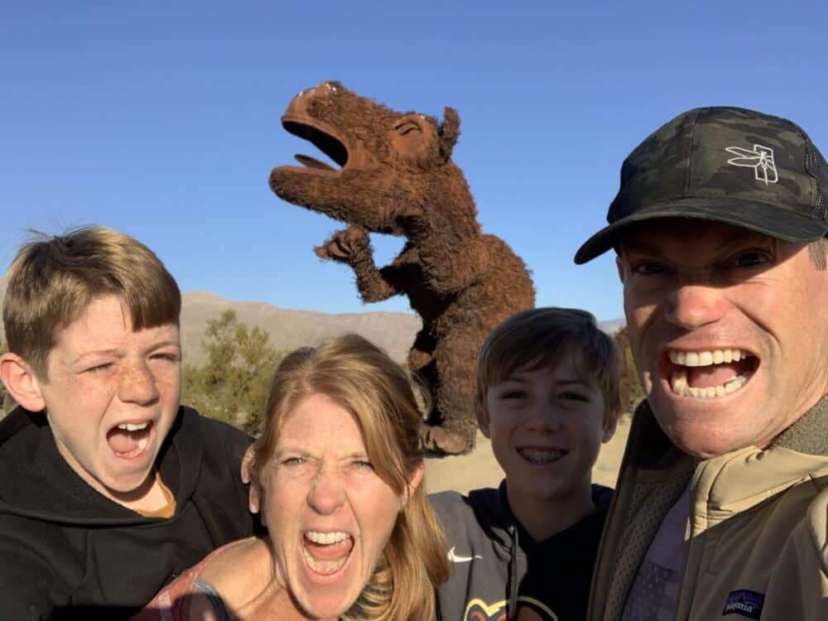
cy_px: 310
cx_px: 414
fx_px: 765
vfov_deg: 44.2
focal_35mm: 32
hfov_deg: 56.8
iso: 16
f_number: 2.2
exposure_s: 1/1236
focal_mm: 2.87
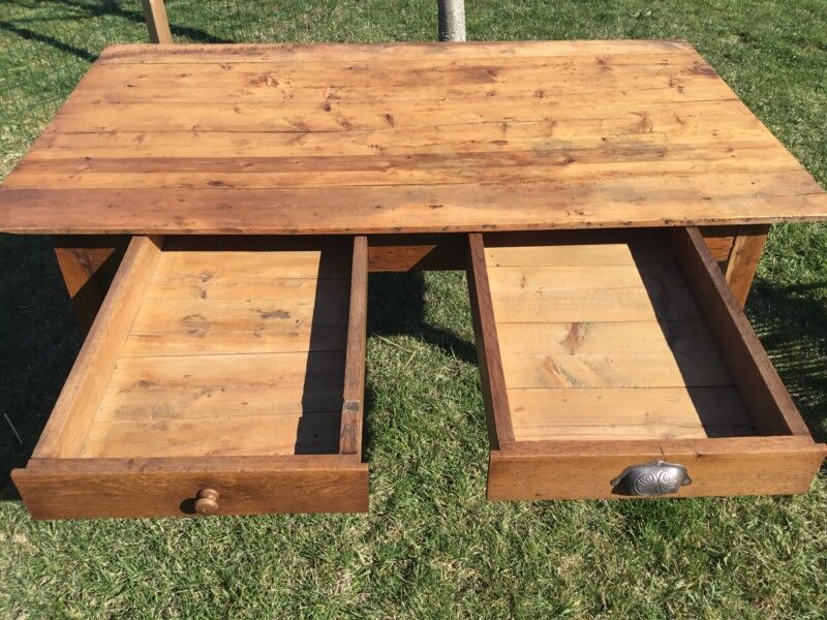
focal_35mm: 31
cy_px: 310
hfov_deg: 58.4
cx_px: 414
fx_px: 741
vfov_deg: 45.4
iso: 25
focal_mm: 3.3
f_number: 2.4
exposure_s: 1/840
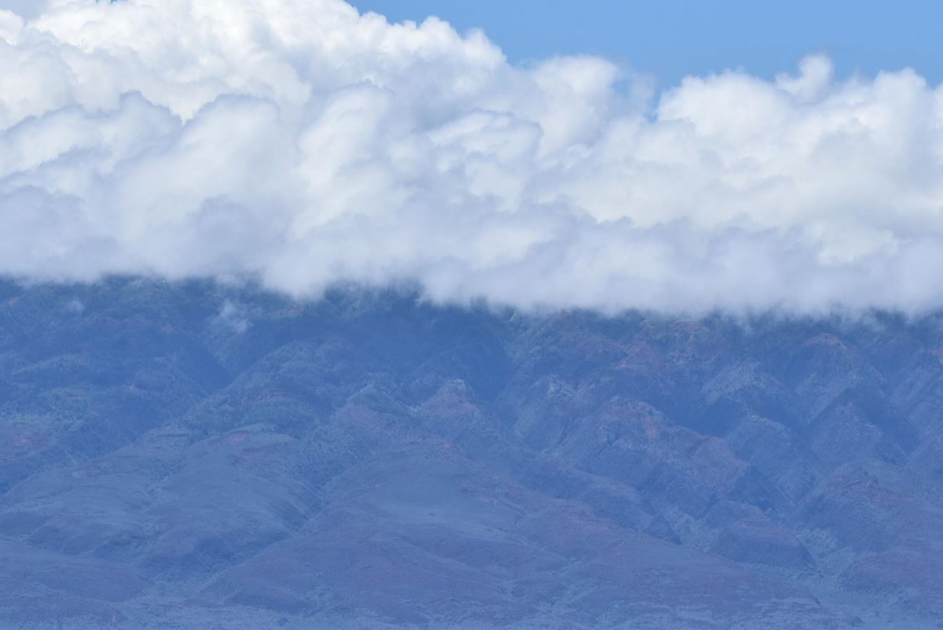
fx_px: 8385
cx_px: 495
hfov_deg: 6.4
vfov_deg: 4.3
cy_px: 565
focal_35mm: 320
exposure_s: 1/200
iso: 100
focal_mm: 125
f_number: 14
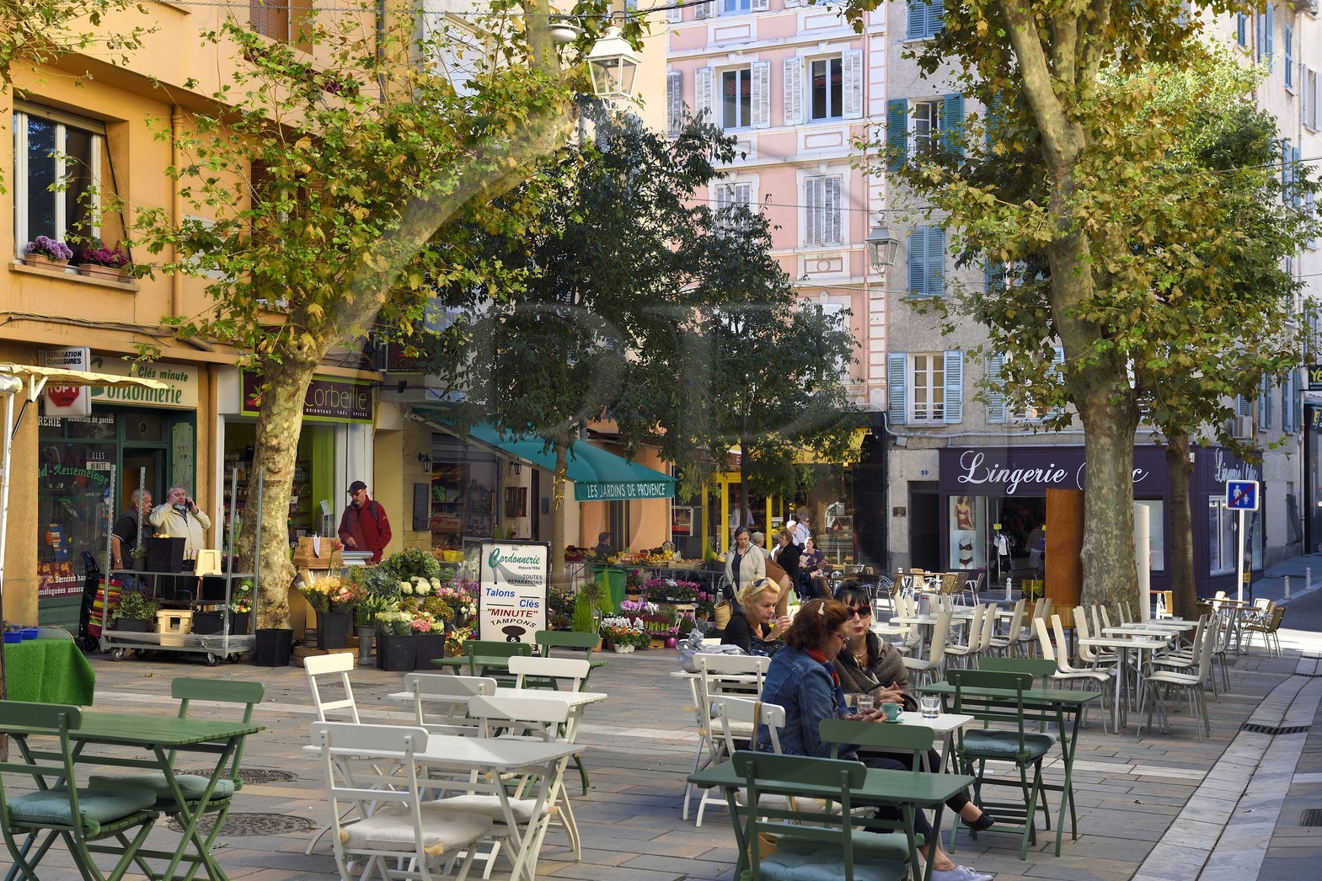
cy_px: 445
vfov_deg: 25.5
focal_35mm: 53
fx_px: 1946
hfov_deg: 37.5
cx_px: 660
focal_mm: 52
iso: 200
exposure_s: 1/160
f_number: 7.1
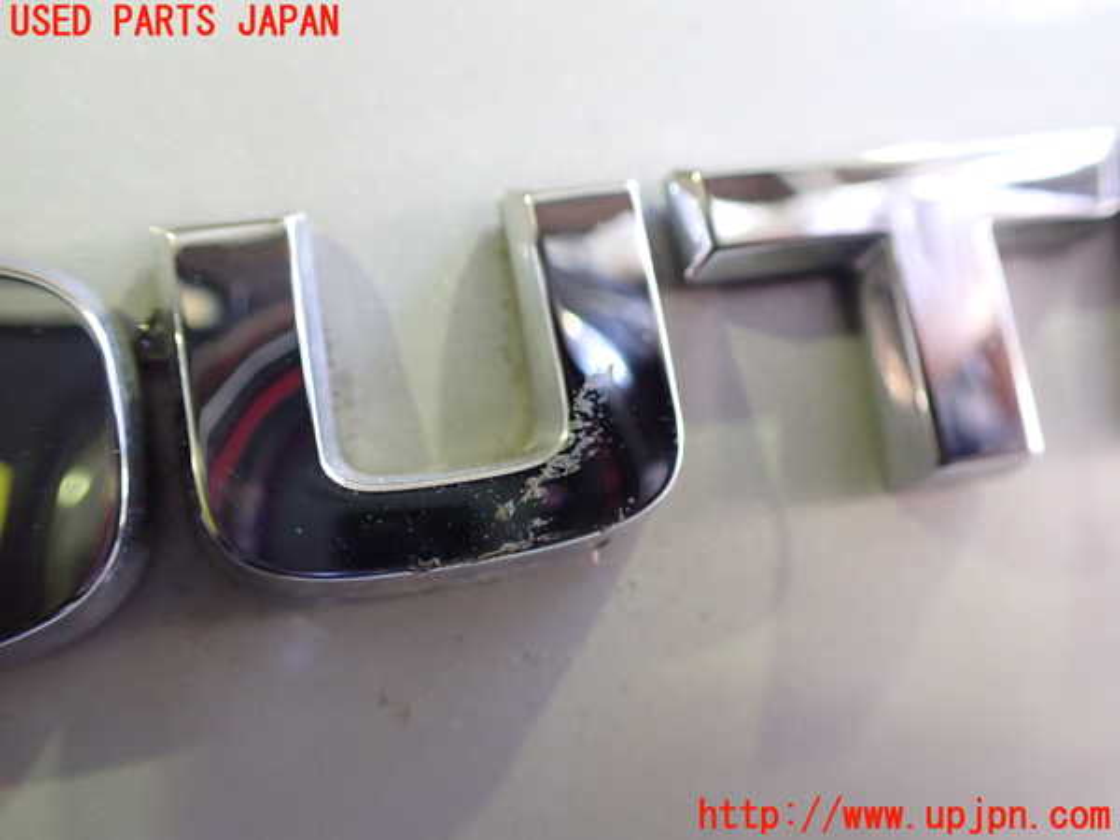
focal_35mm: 30
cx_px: 560
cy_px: 420
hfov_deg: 60.0
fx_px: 971
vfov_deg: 46.8
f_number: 2.3
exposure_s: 1/30
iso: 800
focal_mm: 5.4
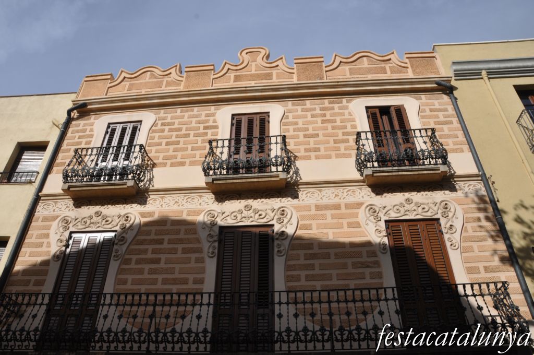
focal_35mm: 27
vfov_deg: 47.8
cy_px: 178
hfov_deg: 67.4
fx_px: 400
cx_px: 267
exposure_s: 1/640
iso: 500
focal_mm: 18
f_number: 13
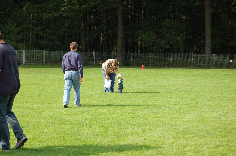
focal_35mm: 82
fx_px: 540
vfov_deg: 16.5
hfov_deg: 24.7
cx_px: 118
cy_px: 78
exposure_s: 1/500
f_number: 5.6
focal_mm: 55
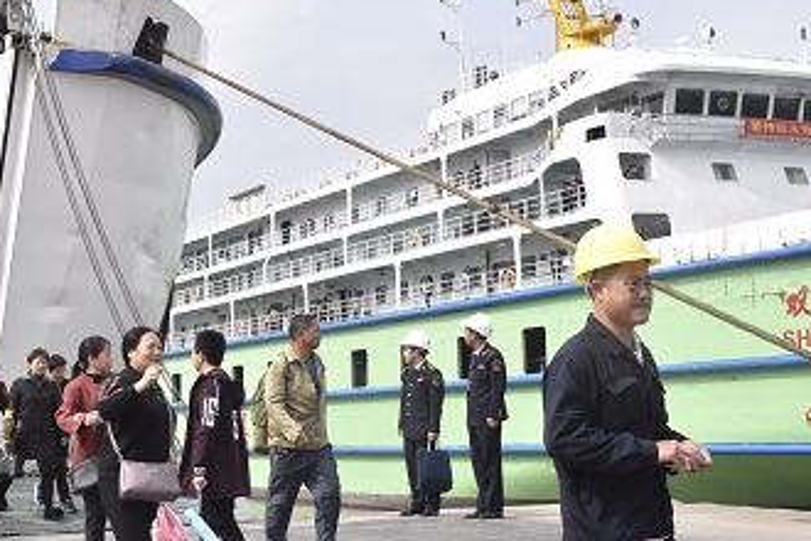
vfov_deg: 20.9
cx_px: 288
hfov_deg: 30.8
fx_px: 1464
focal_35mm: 65
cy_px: 263
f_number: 7.1
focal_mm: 26
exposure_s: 1/8000
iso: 3200
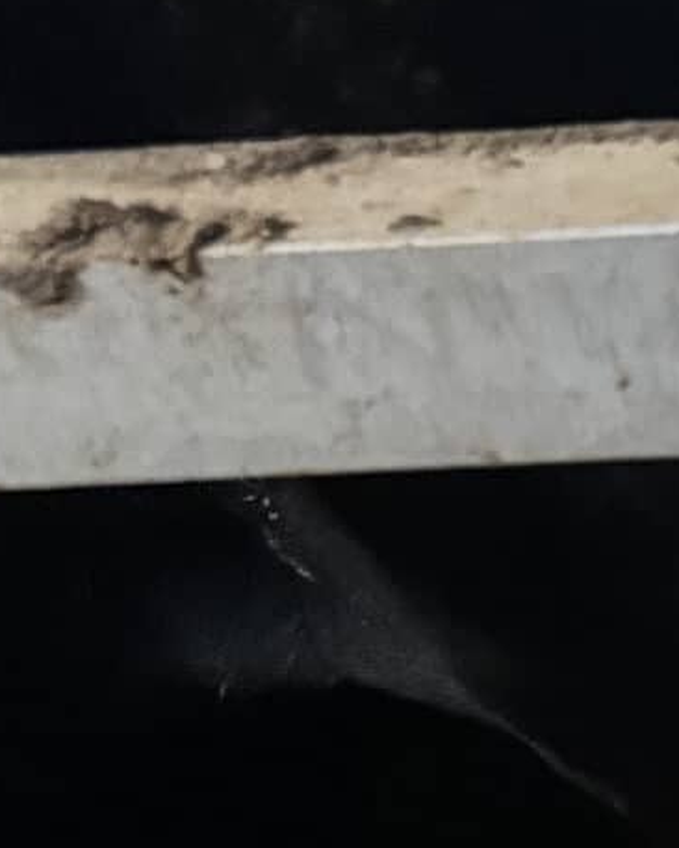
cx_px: 1727
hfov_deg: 10.5
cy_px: 1230
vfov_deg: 14.7
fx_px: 3088
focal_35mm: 123
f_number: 1.78
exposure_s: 1/30
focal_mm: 6.86
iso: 1600
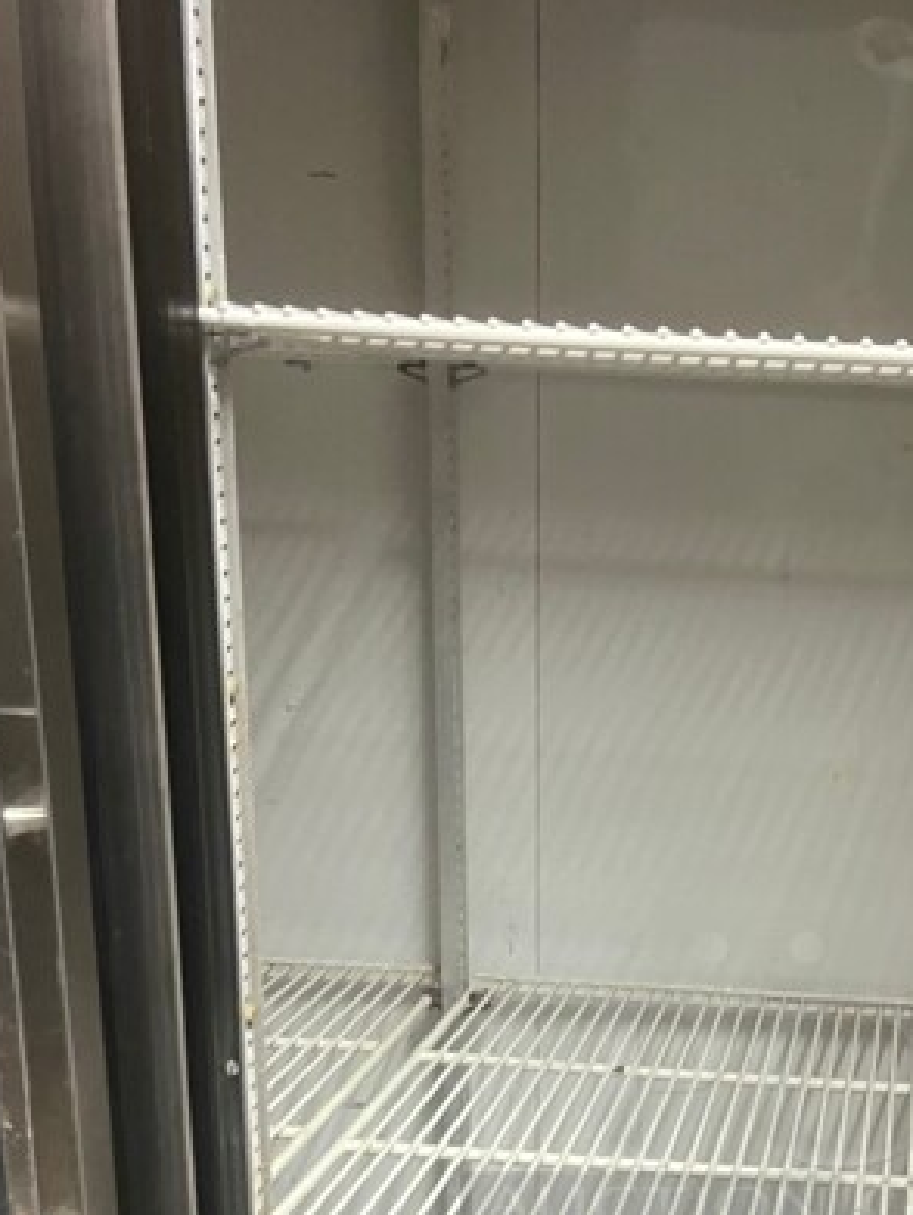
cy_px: 1077
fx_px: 1896
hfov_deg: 26.3
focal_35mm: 54
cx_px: 807
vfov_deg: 33.7
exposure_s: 1/60
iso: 400
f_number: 1.6
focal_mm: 5.1
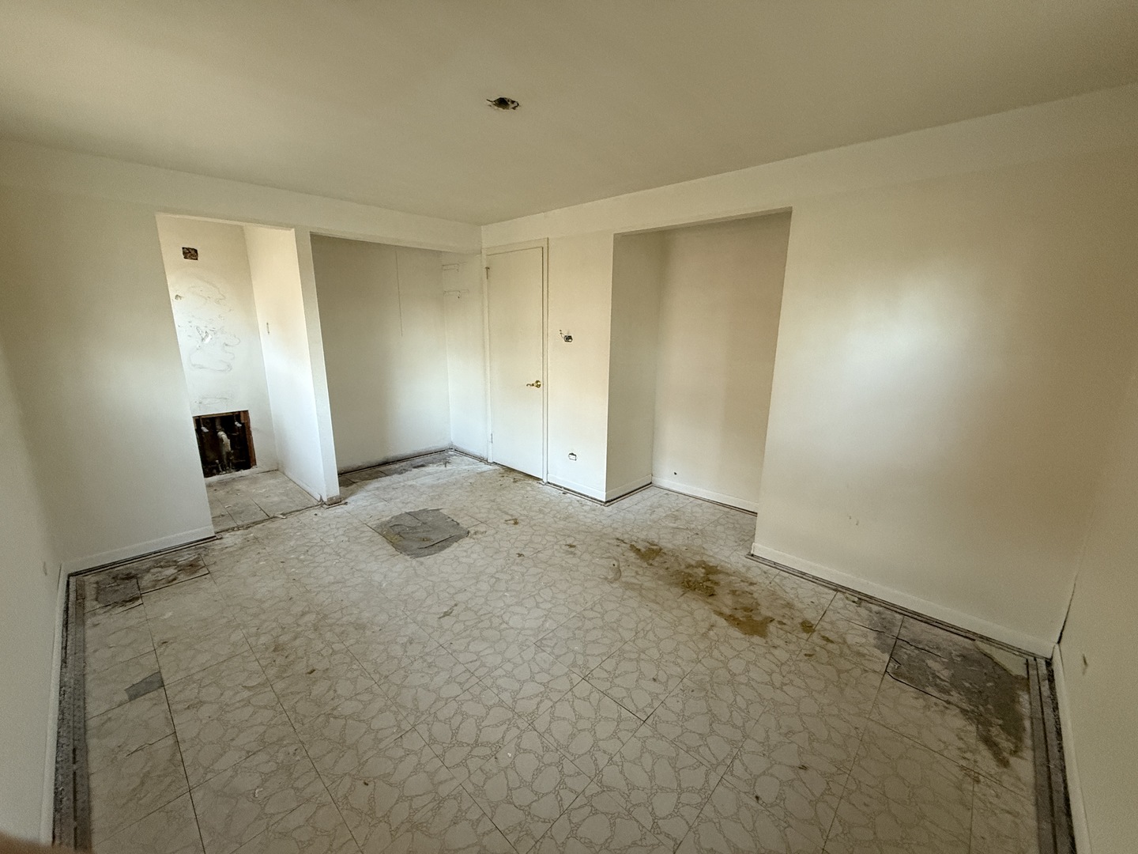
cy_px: 427
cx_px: 569
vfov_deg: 85.7
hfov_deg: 102.1
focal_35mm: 14
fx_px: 460
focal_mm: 2.22
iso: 500
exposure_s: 1/60
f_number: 2.2
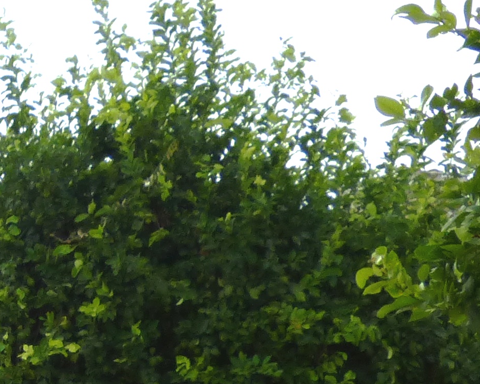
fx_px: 2059
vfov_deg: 9.9
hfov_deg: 12.3
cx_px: -358
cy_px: 760
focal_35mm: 145
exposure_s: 1/640
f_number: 4
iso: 100
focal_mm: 5.3
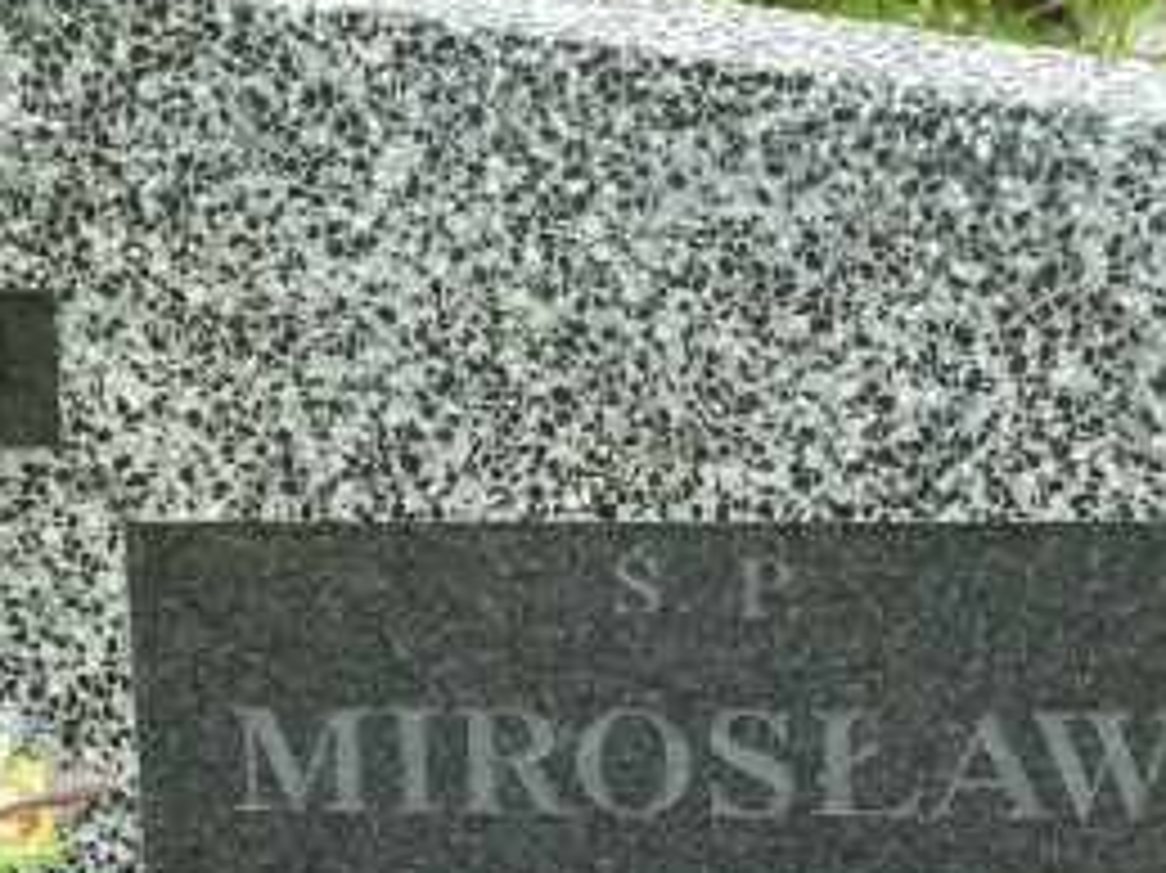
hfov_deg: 10.3
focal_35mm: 193
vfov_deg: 7.6
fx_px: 6498
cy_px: 936
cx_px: 630
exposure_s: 1/160
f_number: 4.2
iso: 80
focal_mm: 12.8
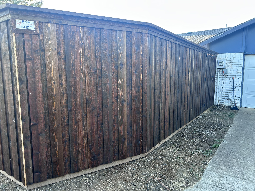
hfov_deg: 67.3
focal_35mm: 26
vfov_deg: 53.1
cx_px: 128
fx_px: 192
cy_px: 96
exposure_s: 1/121
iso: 40
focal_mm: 5.7
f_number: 1.5
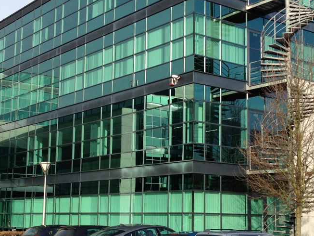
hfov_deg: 28.1
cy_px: 118
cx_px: 141
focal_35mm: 69
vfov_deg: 21.3
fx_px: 626
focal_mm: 4.13
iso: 50
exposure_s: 1/935
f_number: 2.4
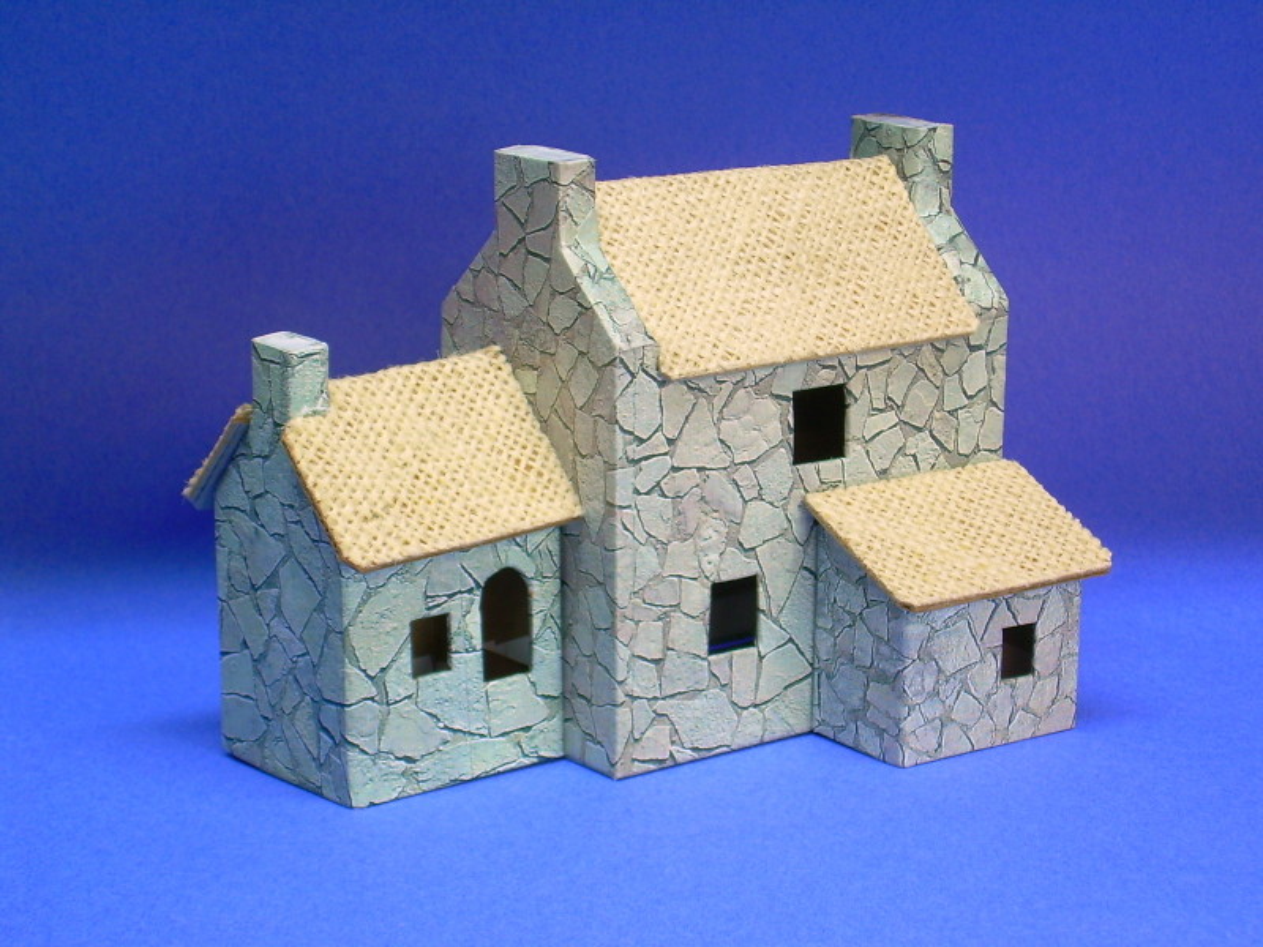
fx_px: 3284
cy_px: 474
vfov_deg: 16.4
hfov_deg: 21.8
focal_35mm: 90
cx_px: 632
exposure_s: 1/5.2
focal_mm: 15.3
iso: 50
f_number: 4.3
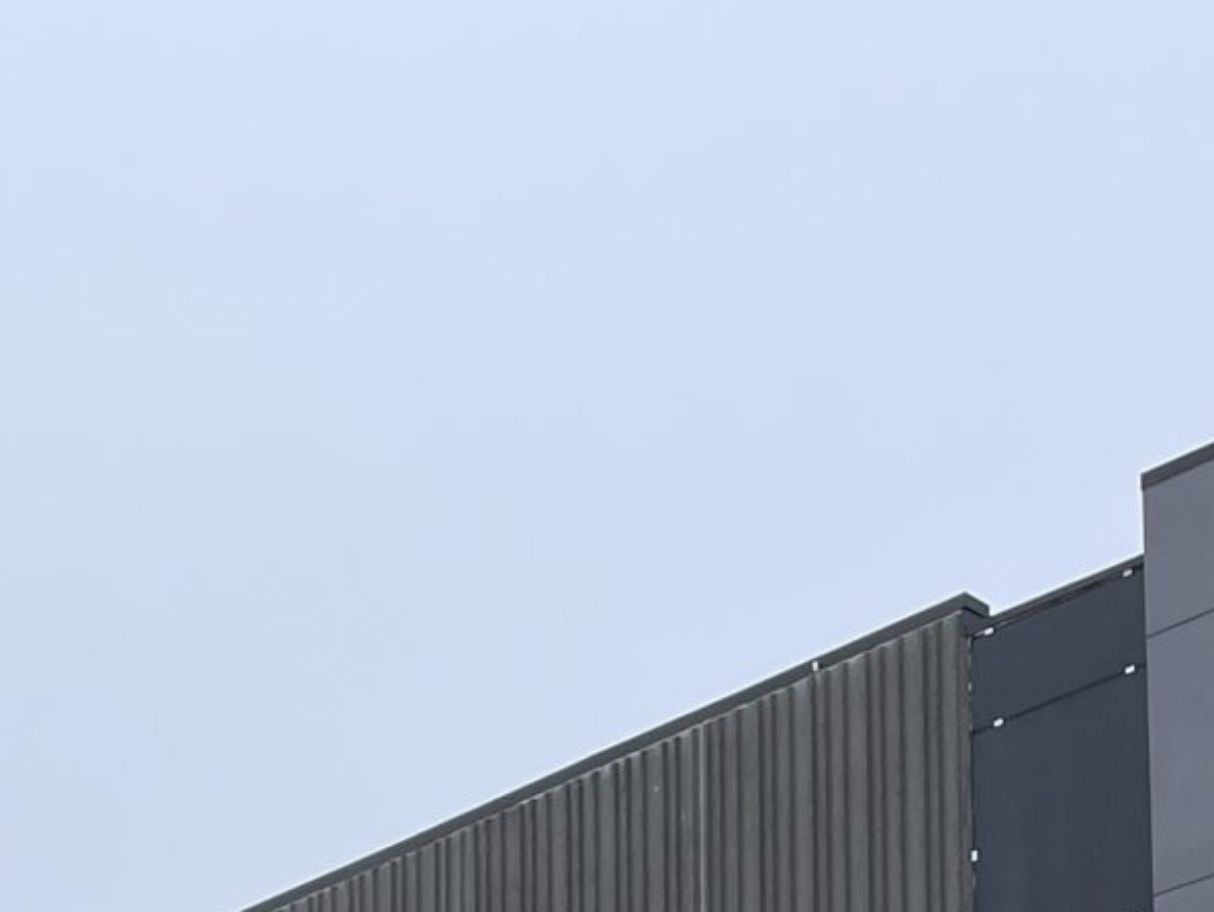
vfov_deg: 11.9
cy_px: 1773
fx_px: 3929
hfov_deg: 17.6
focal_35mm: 112
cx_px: 513
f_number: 1.6
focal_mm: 4.2
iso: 32
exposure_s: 1/1062
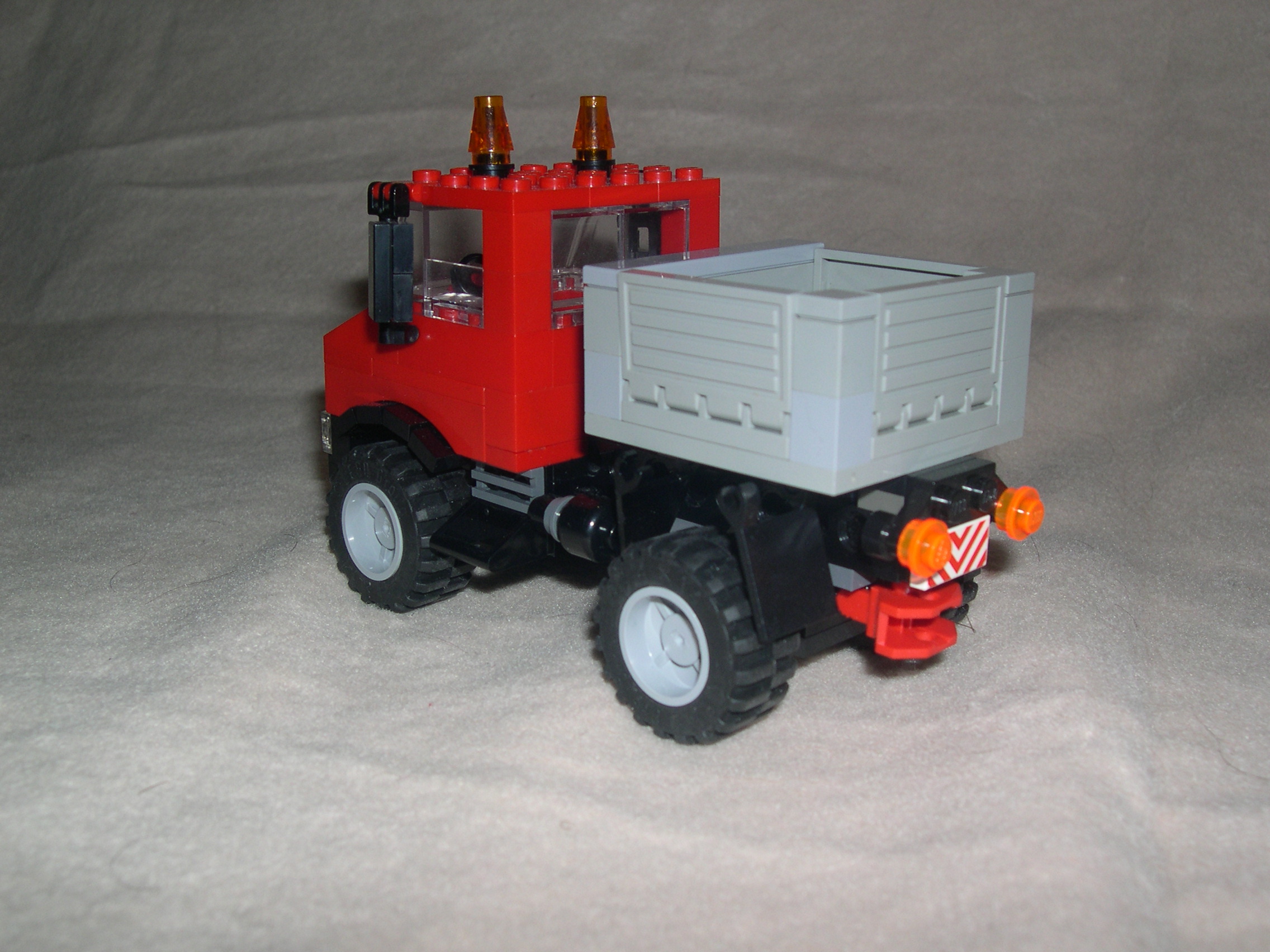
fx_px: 1394
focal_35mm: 38
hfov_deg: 49.0
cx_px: 635
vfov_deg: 37.7
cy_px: 476
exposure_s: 1/60
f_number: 7.6
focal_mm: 8
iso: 100
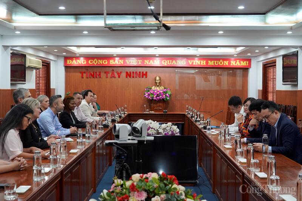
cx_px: 151
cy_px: 100
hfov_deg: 41.1
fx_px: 403
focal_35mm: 48
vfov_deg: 28.1
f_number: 4
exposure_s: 1/160
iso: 2000
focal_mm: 32
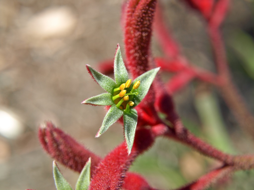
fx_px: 616
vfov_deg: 17.6
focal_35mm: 84
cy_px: 95
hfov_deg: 23.3
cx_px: 127
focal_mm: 42
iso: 100
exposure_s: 1/160
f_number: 8
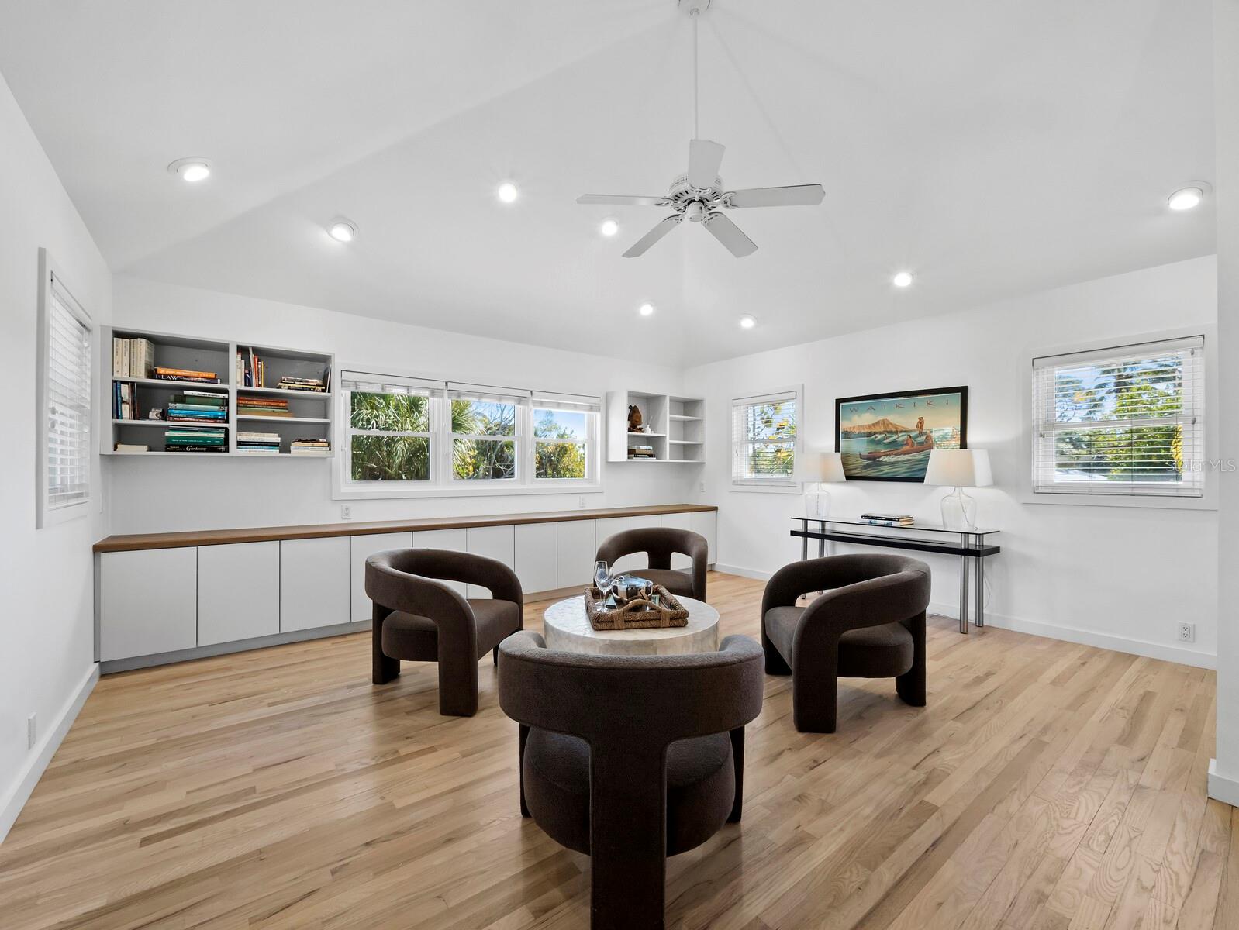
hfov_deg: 102.0
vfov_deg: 85.7
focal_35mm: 14
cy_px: 465
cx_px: 620
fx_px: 501
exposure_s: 1/4
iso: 320
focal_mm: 7
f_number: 13
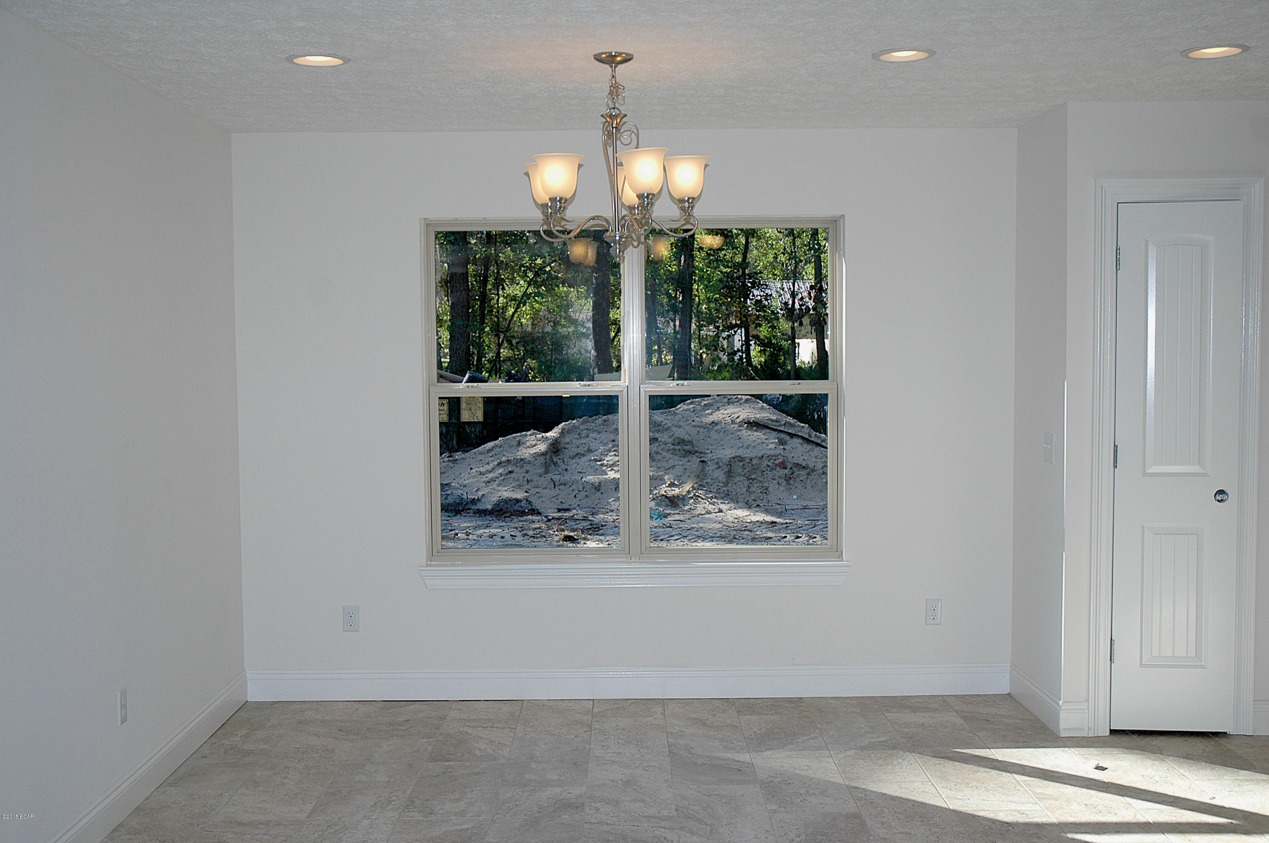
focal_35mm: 40
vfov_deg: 32.9
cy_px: 422
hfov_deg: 48.0
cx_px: 634
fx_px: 1426
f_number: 3.8
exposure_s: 1/320
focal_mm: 27
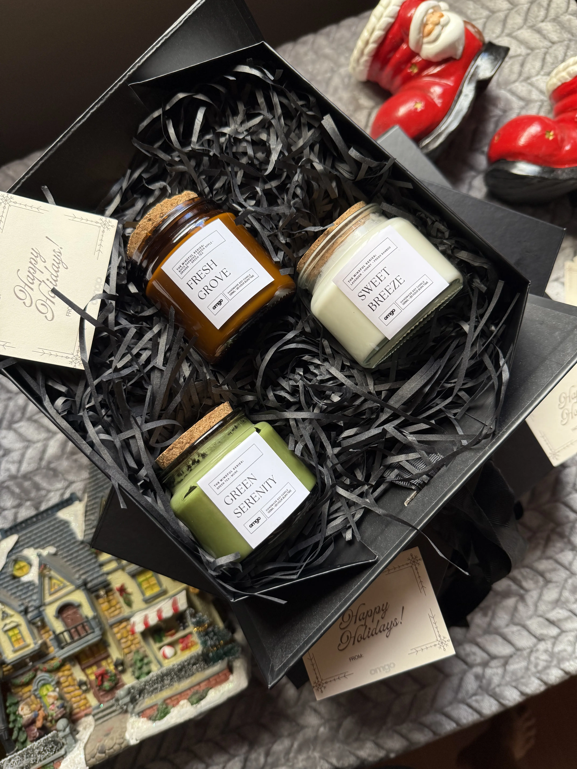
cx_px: 288
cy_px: 384
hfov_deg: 56.8
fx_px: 533
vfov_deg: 71.6
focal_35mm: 24
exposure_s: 1/121
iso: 160
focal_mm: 6.76
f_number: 1.78
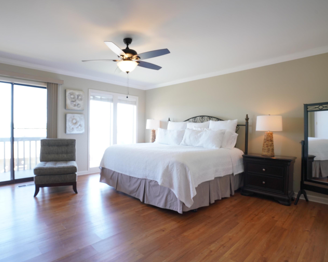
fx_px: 184
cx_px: 133
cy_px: 131
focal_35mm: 19
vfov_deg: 70.9
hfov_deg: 82.4
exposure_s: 1/20
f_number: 7.1
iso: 400
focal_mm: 16
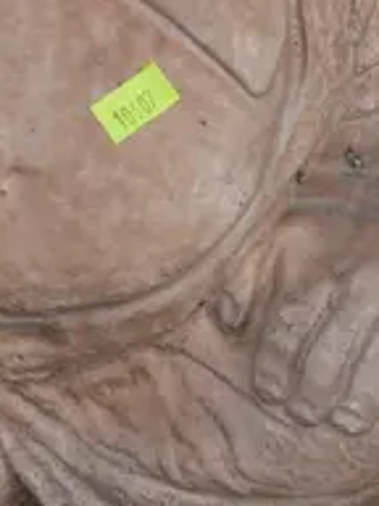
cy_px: 132
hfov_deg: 6.9
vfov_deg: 9.3
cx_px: 562
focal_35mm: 213
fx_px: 3109
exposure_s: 1/250
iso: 200
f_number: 7.1
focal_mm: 20
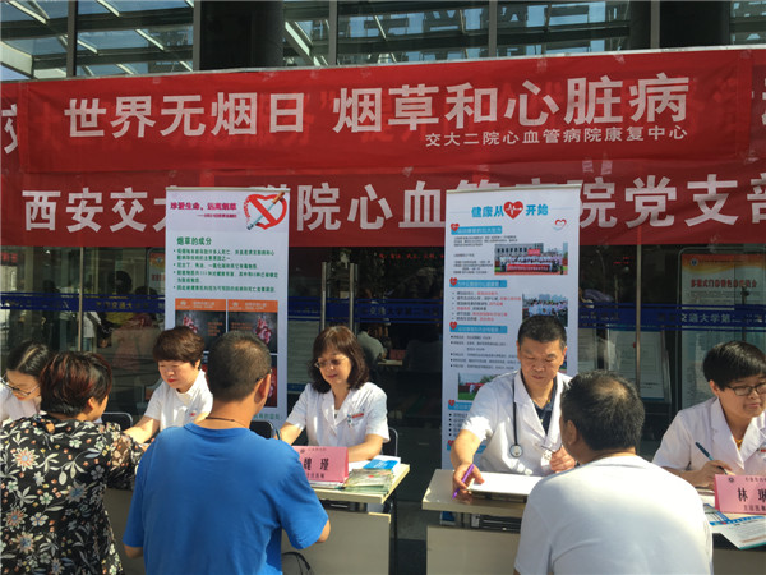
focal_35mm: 29
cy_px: 288
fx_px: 642
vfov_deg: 48.2
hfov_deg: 61.7
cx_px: 383
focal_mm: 4.15
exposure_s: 1/549
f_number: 2.2
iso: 25
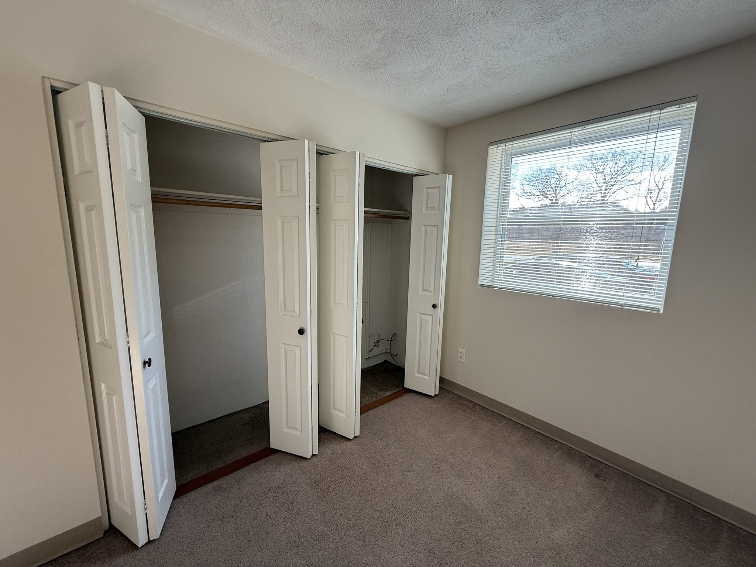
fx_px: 306
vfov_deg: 85.7
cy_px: 284
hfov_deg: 102.1
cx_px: 378
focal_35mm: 14
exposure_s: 1/99
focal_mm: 2.22
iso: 80
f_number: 2.2
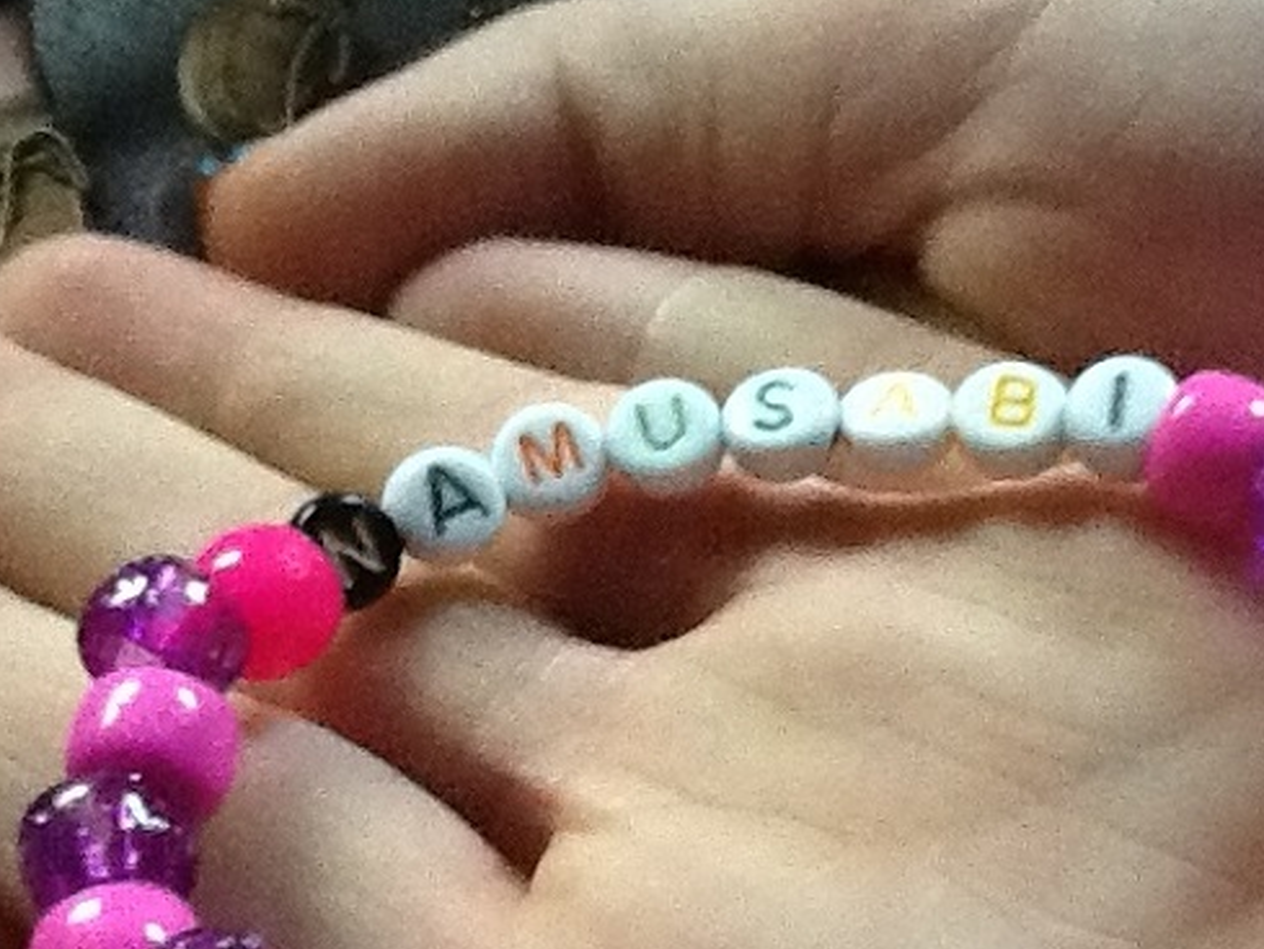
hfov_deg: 23.9
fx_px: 2958
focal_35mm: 81
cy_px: 808
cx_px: 943
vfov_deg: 18.0
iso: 320
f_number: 2.4
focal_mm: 2.03
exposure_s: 1/30
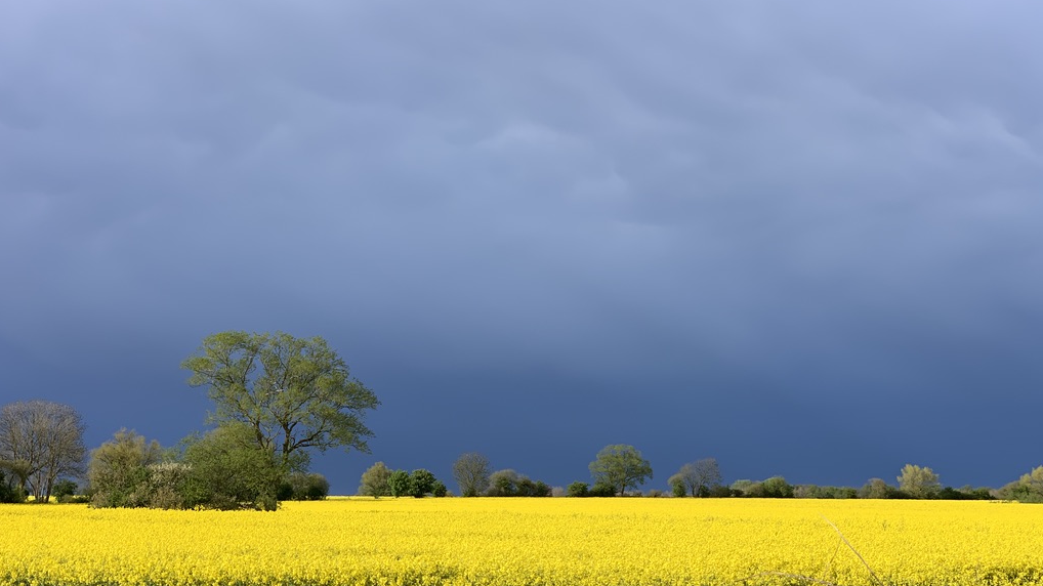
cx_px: 523
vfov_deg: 21.0
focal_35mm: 57
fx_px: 1576
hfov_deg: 36.6
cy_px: 362
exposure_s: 1/978
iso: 16
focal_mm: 6
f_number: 2.4
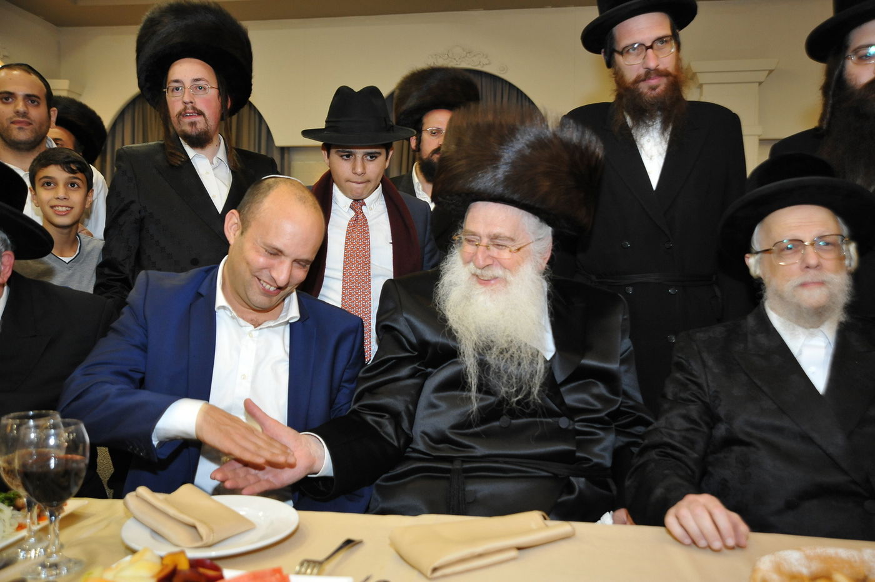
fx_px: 777
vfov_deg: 41.0
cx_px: 438
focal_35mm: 32
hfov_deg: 58.8
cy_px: 291
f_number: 4
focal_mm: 32
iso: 2000
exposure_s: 1/100
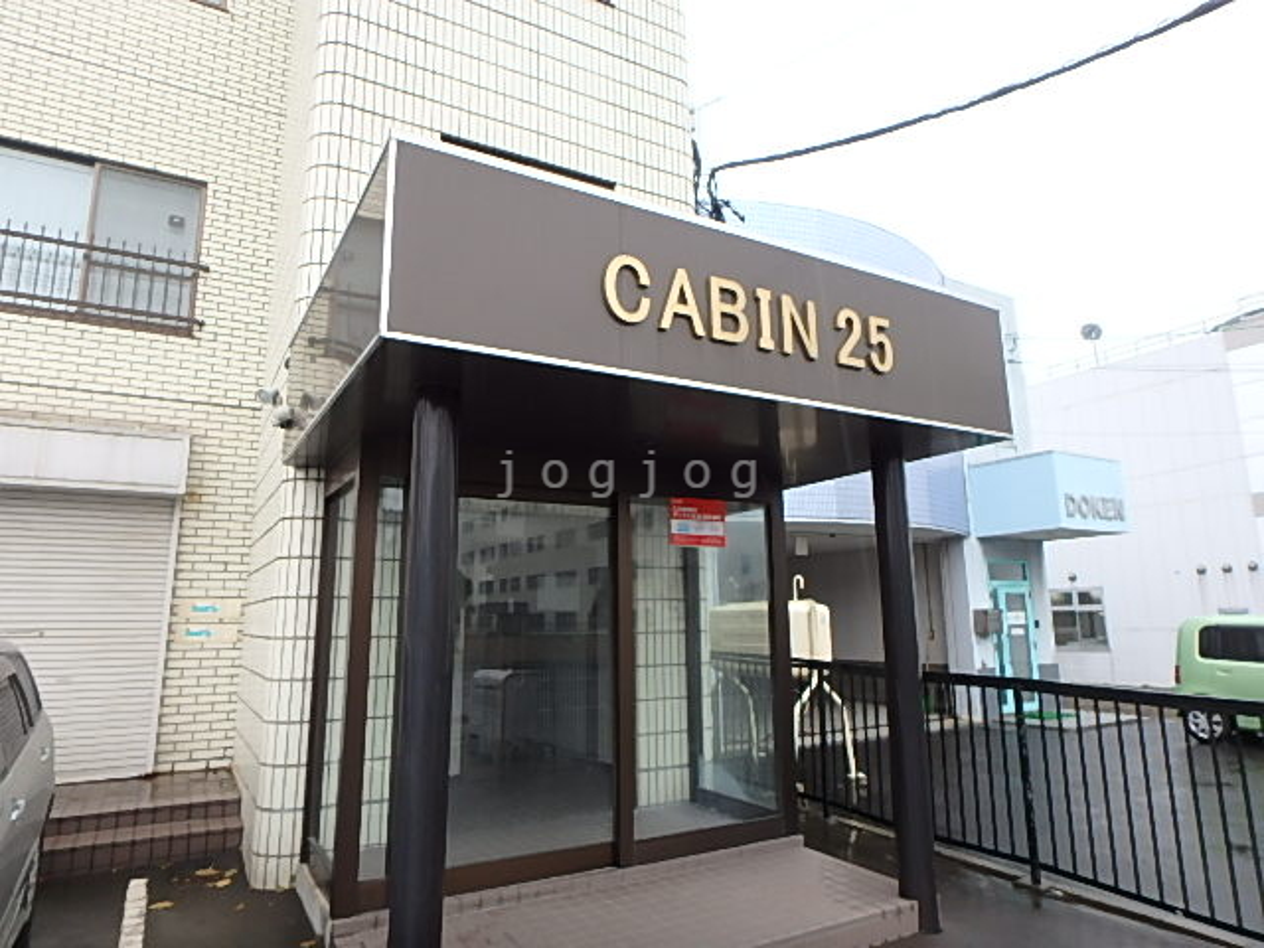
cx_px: 632
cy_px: 474
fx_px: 767
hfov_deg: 79.0
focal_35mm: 21
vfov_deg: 63.4
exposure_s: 1/60
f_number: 3.5
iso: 200
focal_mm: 3.7
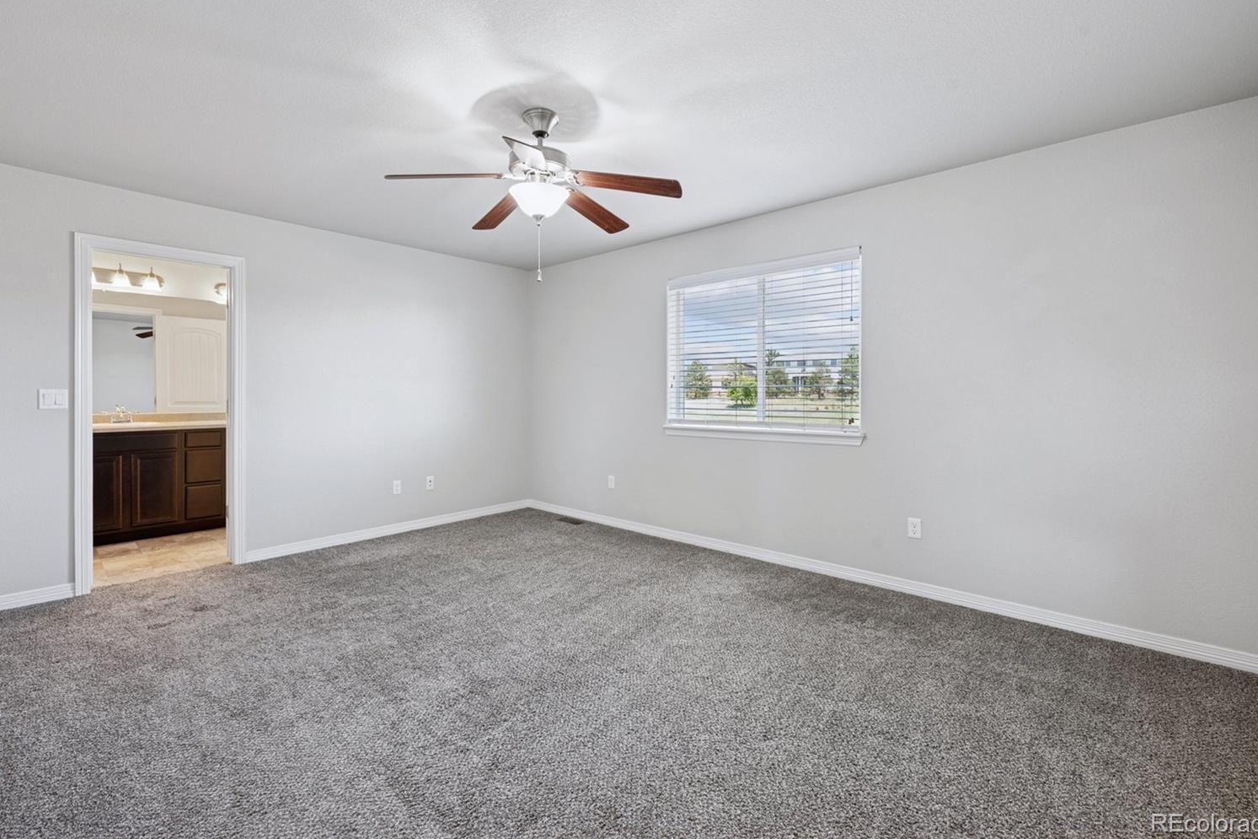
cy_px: 391
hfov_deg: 98.4
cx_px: 613
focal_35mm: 16
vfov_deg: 75.3
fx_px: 543
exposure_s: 1/2.5
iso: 100
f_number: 9
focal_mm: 14.5
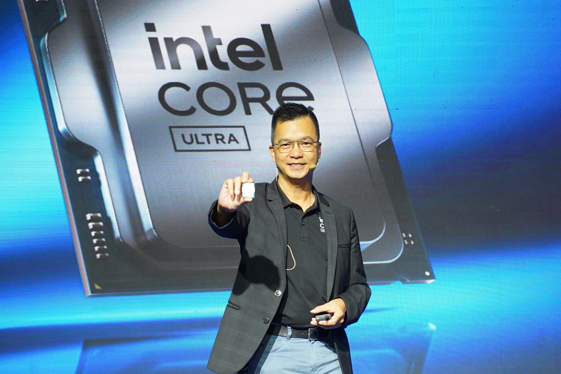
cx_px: 280
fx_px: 1589
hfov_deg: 20.0
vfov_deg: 13.4
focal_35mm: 102
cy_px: 187
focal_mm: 68
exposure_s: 1/125
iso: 800
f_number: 3.5
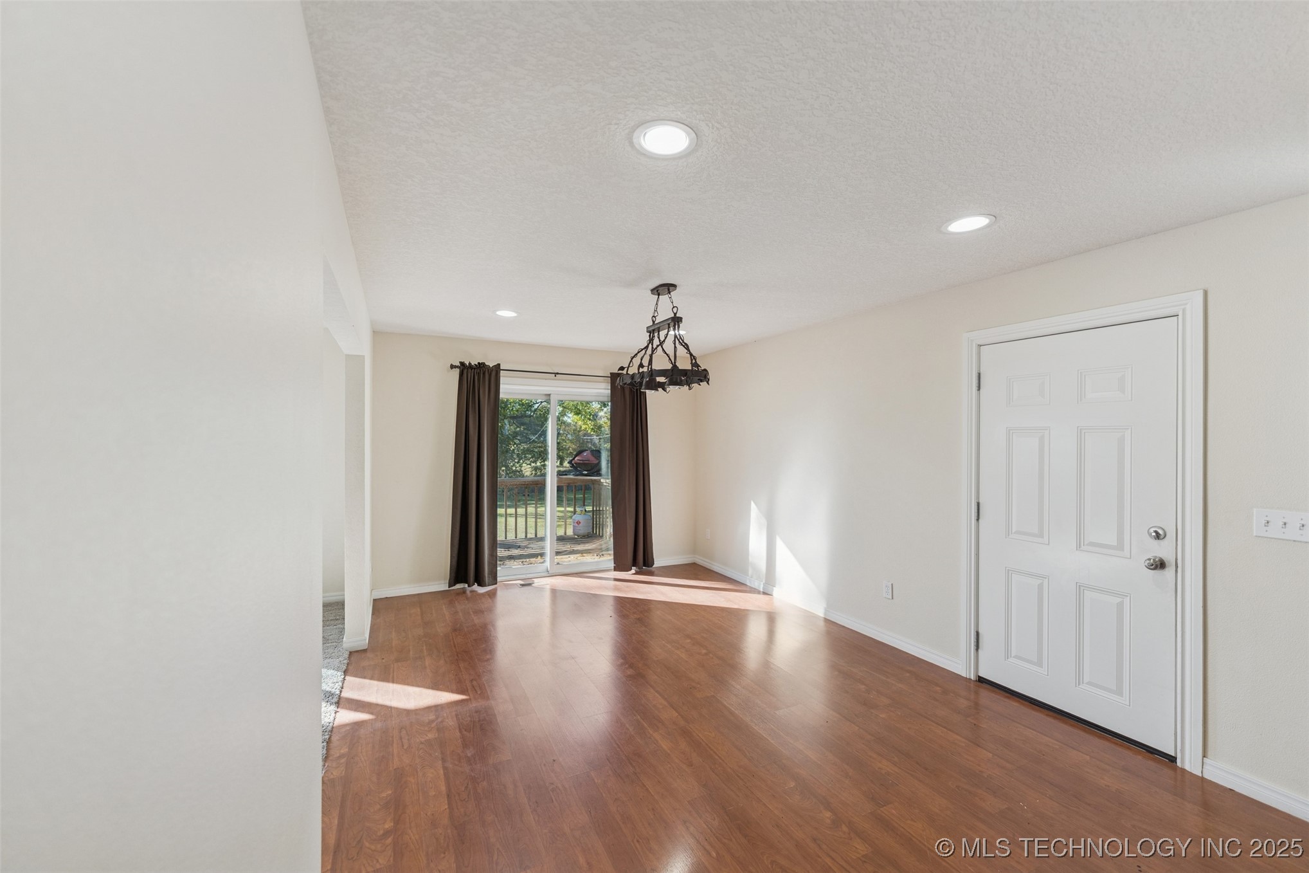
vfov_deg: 81.2
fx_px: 509
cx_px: 654
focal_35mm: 14
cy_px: 436
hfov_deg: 104.3
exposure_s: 1/160
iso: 400
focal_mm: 14
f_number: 2.8
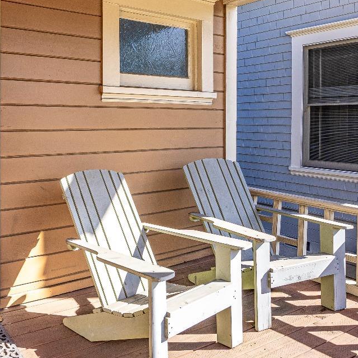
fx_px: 374
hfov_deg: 47.7
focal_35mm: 32
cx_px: 61
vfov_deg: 49.8
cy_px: 108
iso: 320
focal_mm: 16
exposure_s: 1/100
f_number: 11
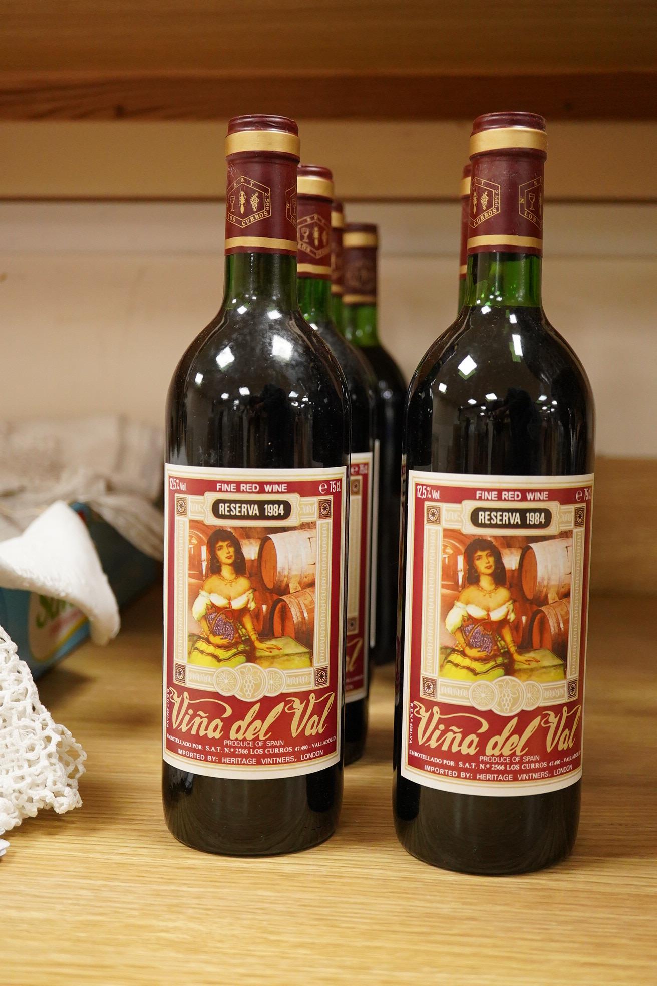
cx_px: 328
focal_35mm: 45
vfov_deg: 43.6
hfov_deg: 29.9
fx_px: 1232
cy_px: 493
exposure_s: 1/250
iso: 2500
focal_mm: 30
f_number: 3.5
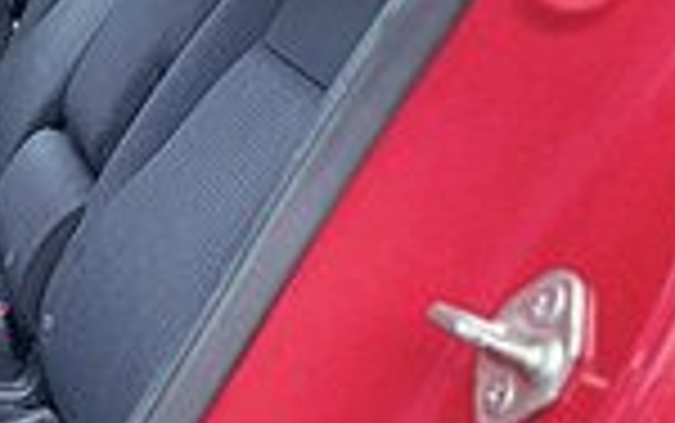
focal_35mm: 93
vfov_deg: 14.0
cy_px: 50
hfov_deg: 18.3
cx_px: -482
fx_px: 1712
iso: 500
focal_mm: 6.76
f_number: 1.78
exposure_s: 1/60
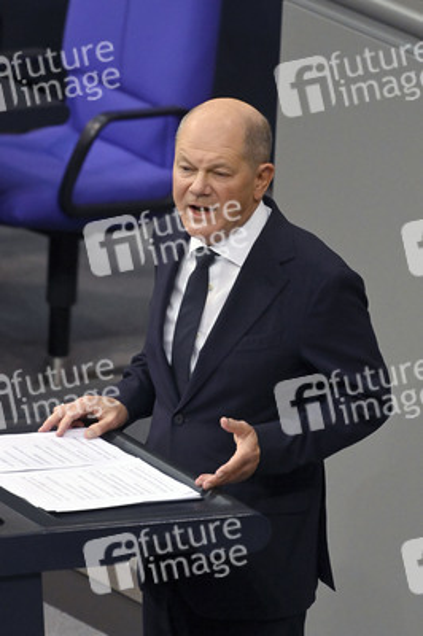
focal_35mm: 360
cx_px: 212
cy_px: 318
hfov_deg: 3.8
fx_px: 6356
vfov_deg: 5.7
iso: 10000
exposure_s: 1/500
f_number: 6.3
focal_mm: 360
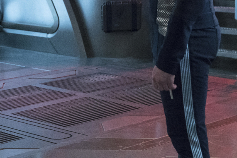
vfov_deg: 13.1
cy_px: -7
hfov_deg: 19.3
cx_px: 3
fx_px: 679
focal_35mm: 103
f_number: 4.5
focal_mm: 49
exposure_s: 1/125
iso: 25600
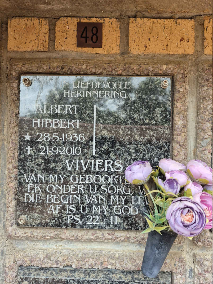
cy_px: 142
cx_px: 106
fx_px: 189
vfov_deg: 73.9
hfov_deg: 58.9
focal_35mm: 23
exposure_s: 1/180
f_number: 1.8
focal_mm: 5.4
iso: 160
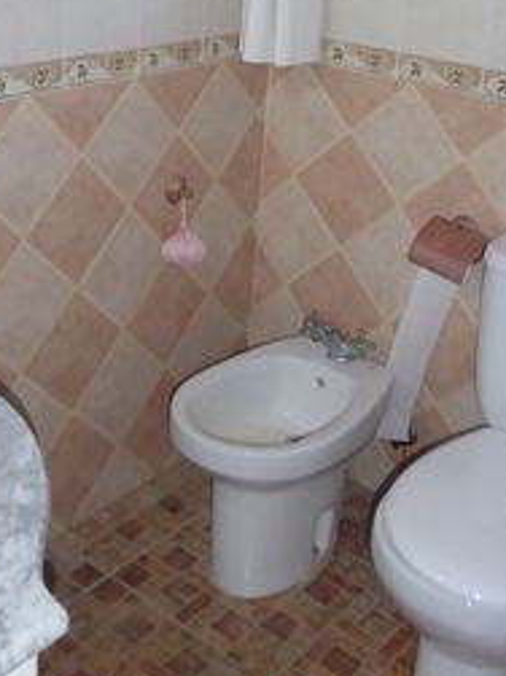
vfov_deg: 34.0
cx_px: 201
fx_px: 1034
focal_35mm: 53
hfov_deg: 27.4
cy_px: 51
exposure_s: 1/60
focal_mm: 4.3
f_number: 3.3
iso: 320
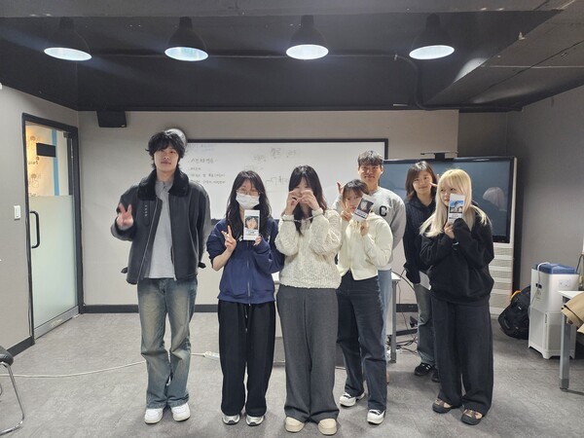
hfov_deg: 71.6
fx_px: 405
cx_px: 292
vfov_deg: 56.8
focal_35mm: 24
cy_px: 219
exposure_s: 1/120
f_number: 1.8
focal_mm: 5
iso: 640
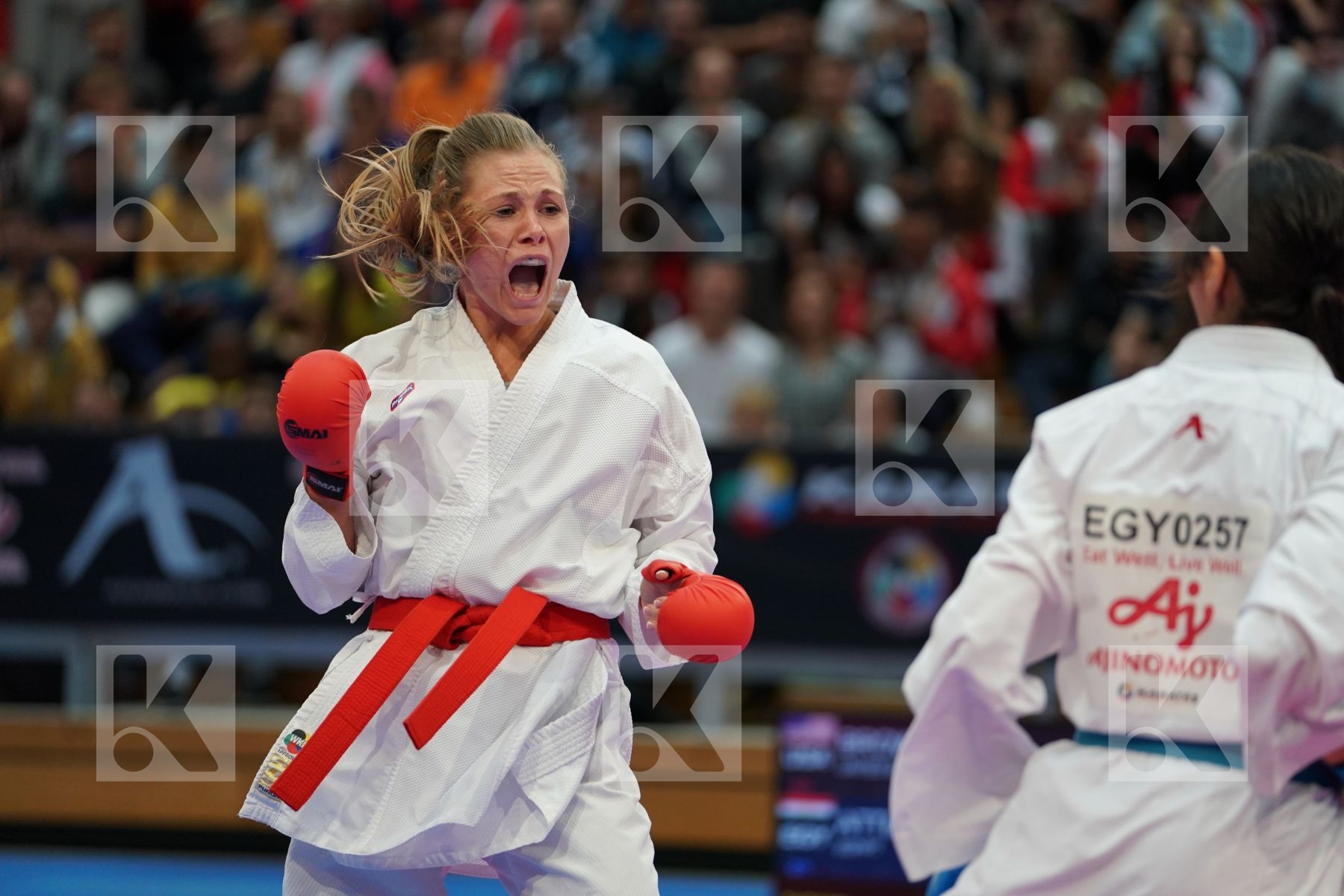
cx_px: 672
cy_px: 448
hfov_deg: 12.5
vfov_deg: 8.3
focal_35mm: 165
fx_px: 6160
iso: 1600
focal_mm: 165
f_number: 2.8
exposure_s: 1/1000
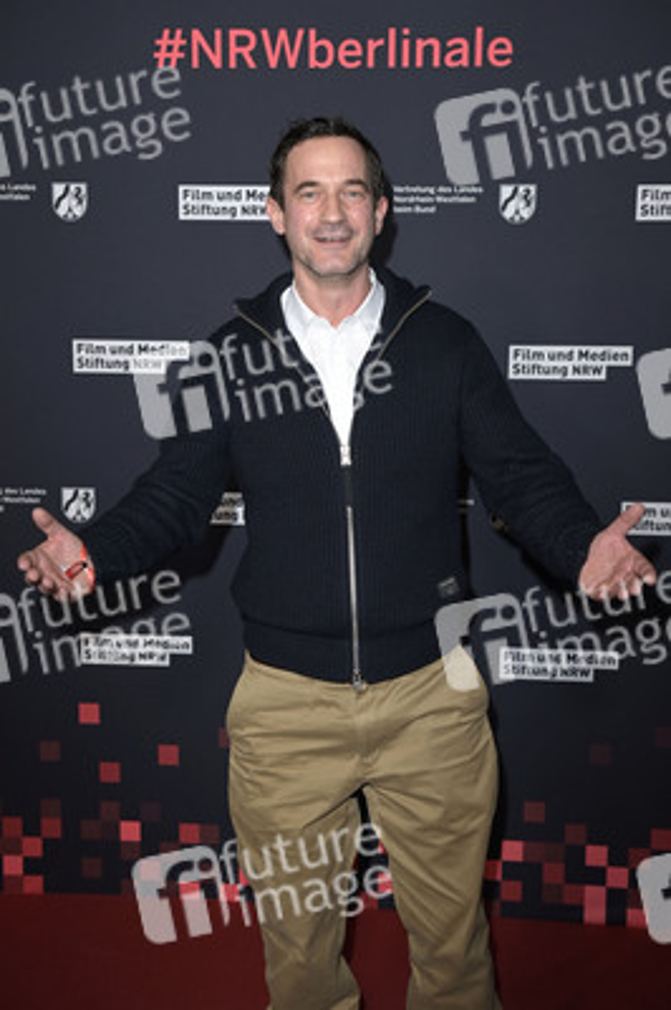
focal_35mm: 44
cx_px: 336
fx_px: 1232
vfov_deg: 44.5
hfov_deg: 30.5
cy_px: 505
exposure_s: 1/250
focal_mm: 44
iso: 1000
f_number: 5
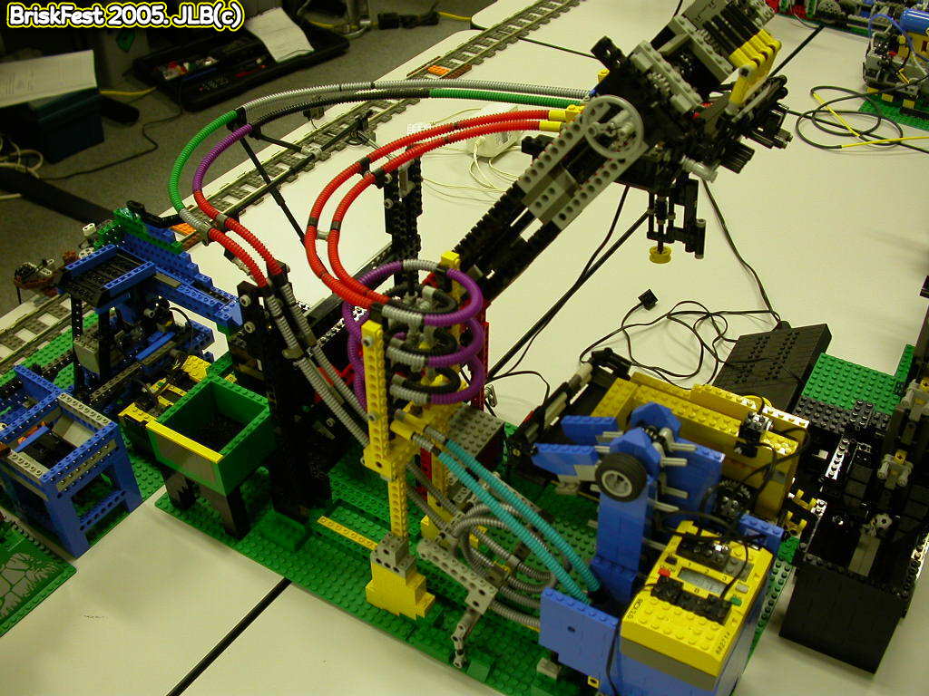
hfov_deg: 49.0
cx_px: 464
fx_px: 1020
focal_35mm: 38
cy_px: 348
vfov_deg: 37.7
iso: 100
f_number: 2.6
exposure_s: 1/16.6
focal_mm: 7.85
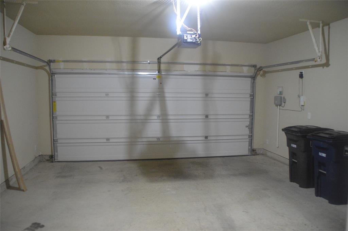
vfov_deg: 47.8
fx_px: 261
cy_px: 116
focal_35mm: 27
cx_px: 174
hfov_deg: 67.4
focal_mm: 18
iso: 3200
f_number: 4
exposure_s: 1/60
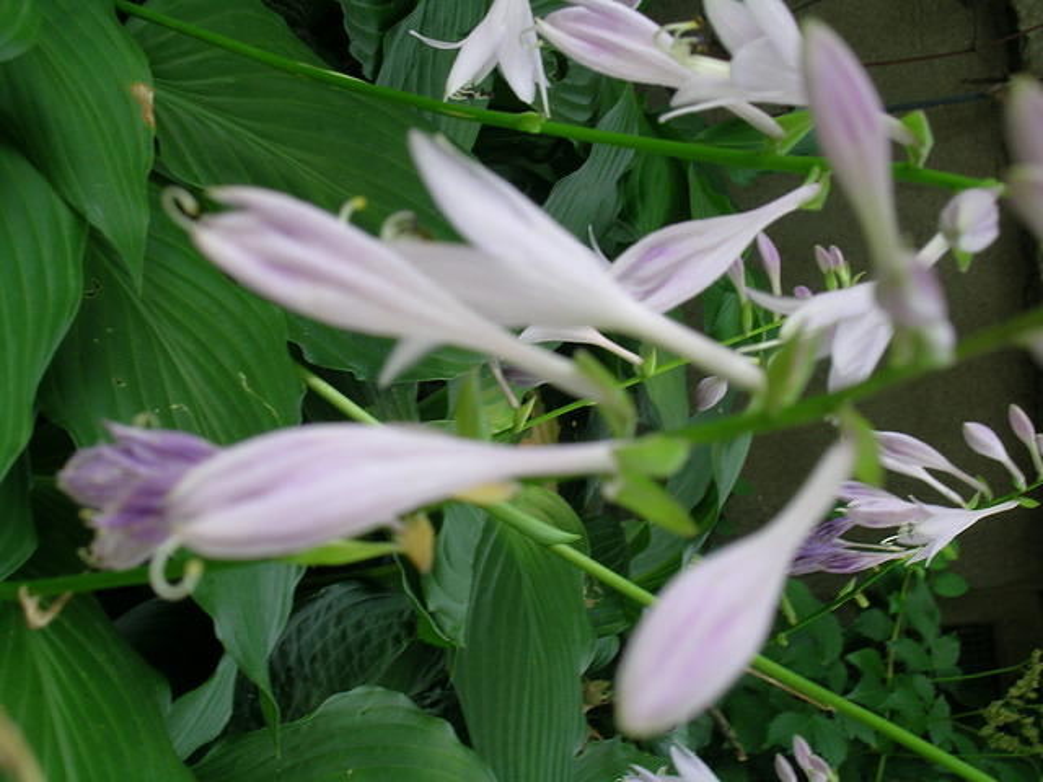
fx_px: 1958
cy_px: 391
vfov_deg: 22.6
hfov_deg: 29.8
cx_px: 522
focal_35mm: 65
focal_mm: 13.5
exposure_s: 1/38
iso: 50
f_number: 6.8
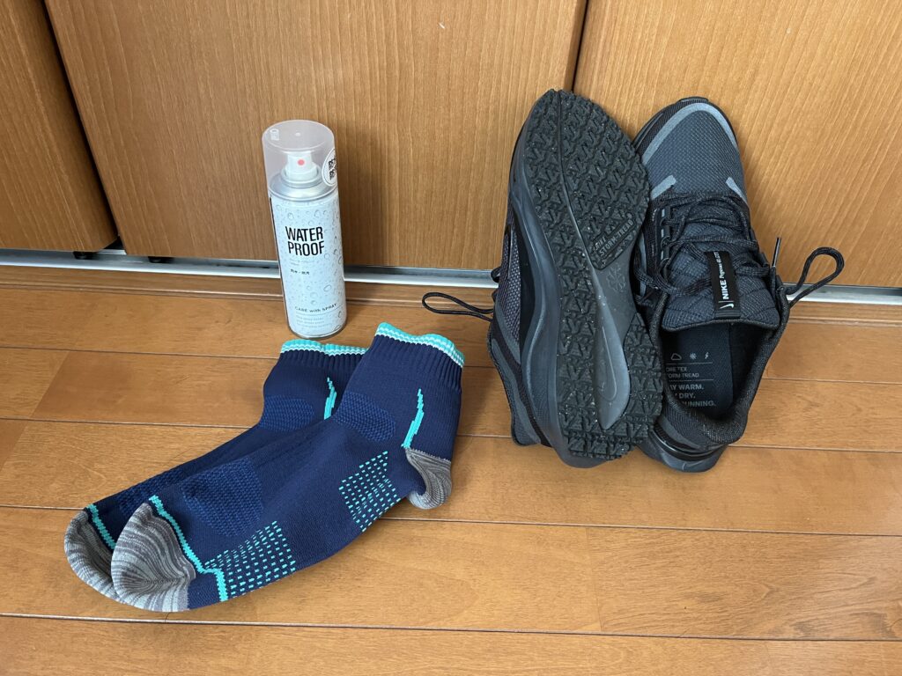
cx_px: 451
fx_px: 677
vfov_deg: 53.1
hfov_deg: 67.3
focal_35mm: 26
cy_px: 338
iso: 500
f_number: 1.6
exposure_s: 1/60
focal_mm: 5.1
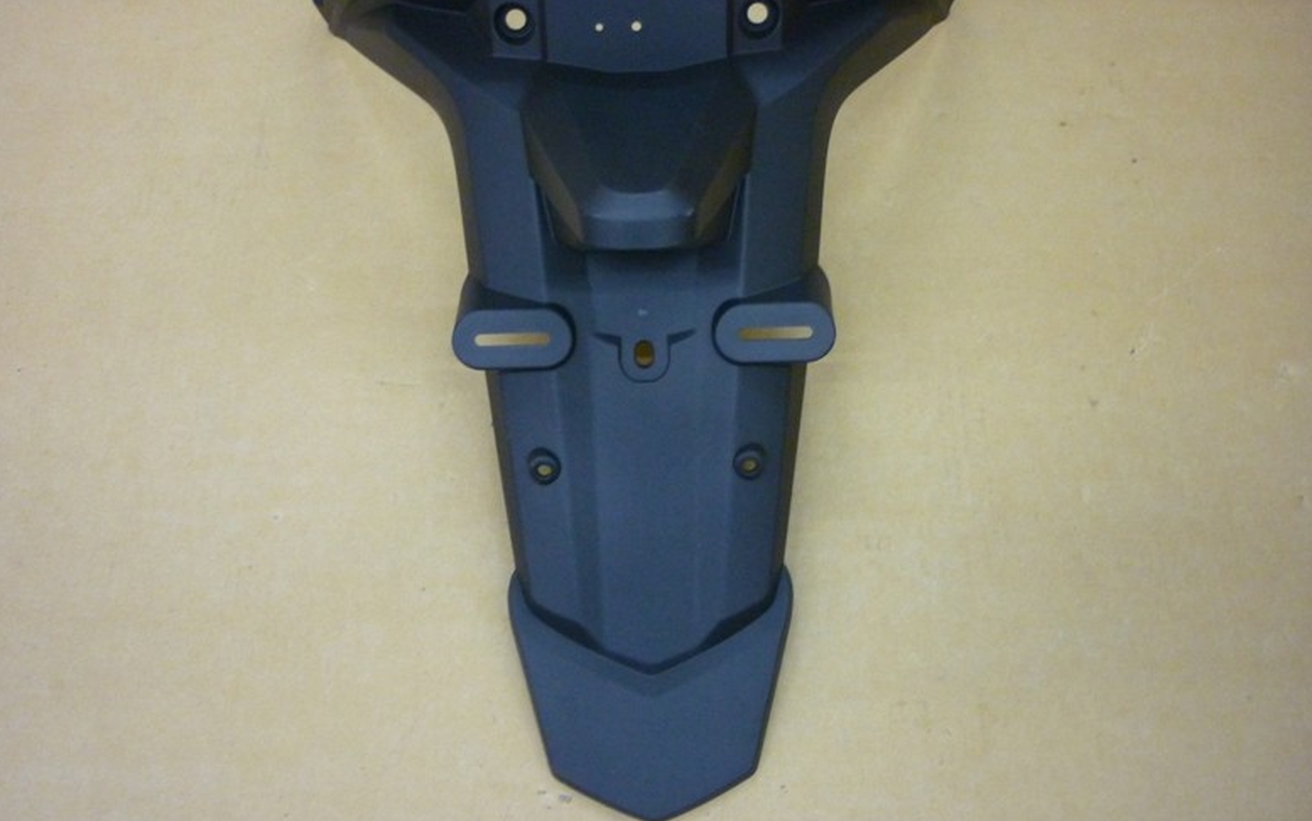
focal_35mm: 36
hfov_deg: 54.0
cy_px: 343
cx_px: 642
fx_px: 1288
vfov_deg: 35.3
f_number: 2.8
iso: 400
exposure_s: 1/20
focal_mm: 5.5
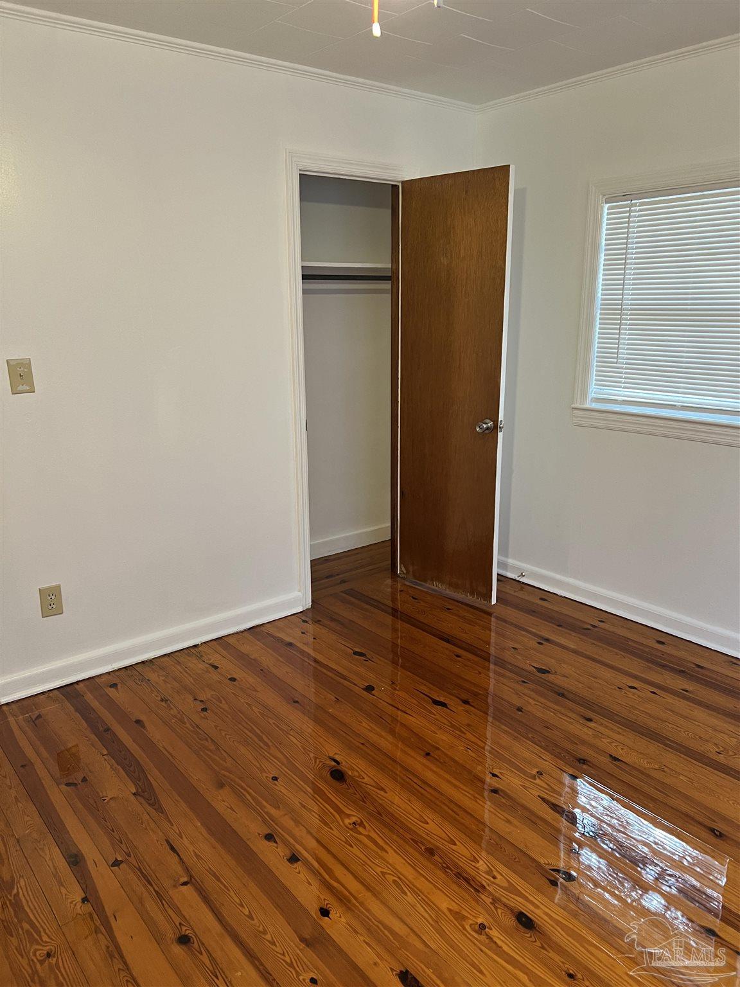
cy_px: 494
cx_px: 370
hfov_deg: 53.1
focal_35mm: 26
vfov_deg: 67.3
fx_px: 741
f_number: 1.5
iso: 160
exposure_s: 1/60
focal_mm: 5.7
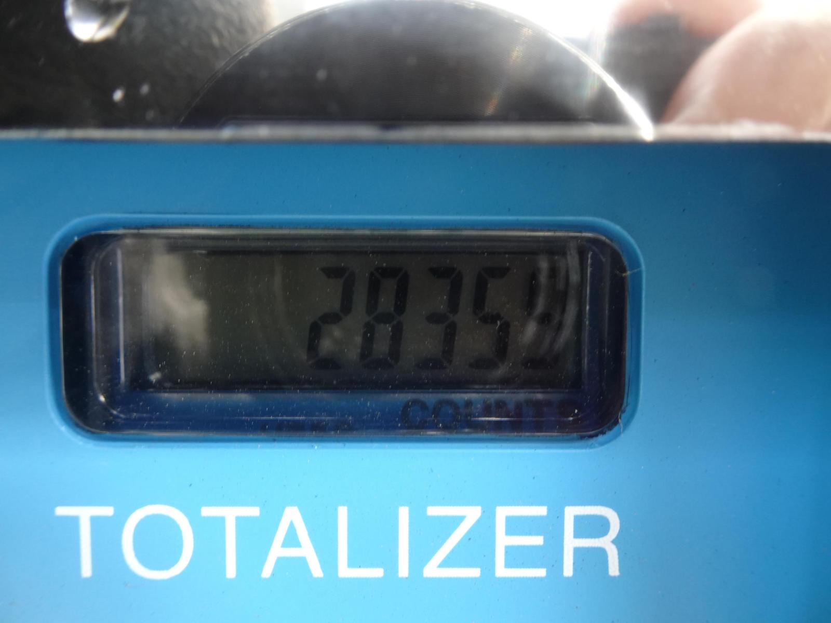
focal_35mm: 24
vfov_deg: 56.8
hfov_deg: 71.6
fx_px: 576
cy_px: 312
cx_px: 416
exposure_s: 1/30
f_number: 3.5
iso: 200
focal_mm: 4.25
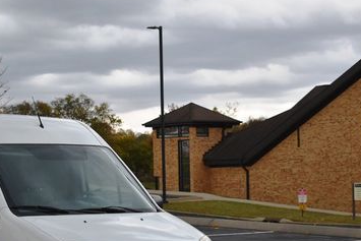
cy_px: 177
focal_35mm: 92
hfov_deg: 22.0
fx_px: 923
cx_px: 108
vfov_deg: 14.8
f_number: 4.5
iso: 800
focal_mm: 34
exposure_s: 1/250
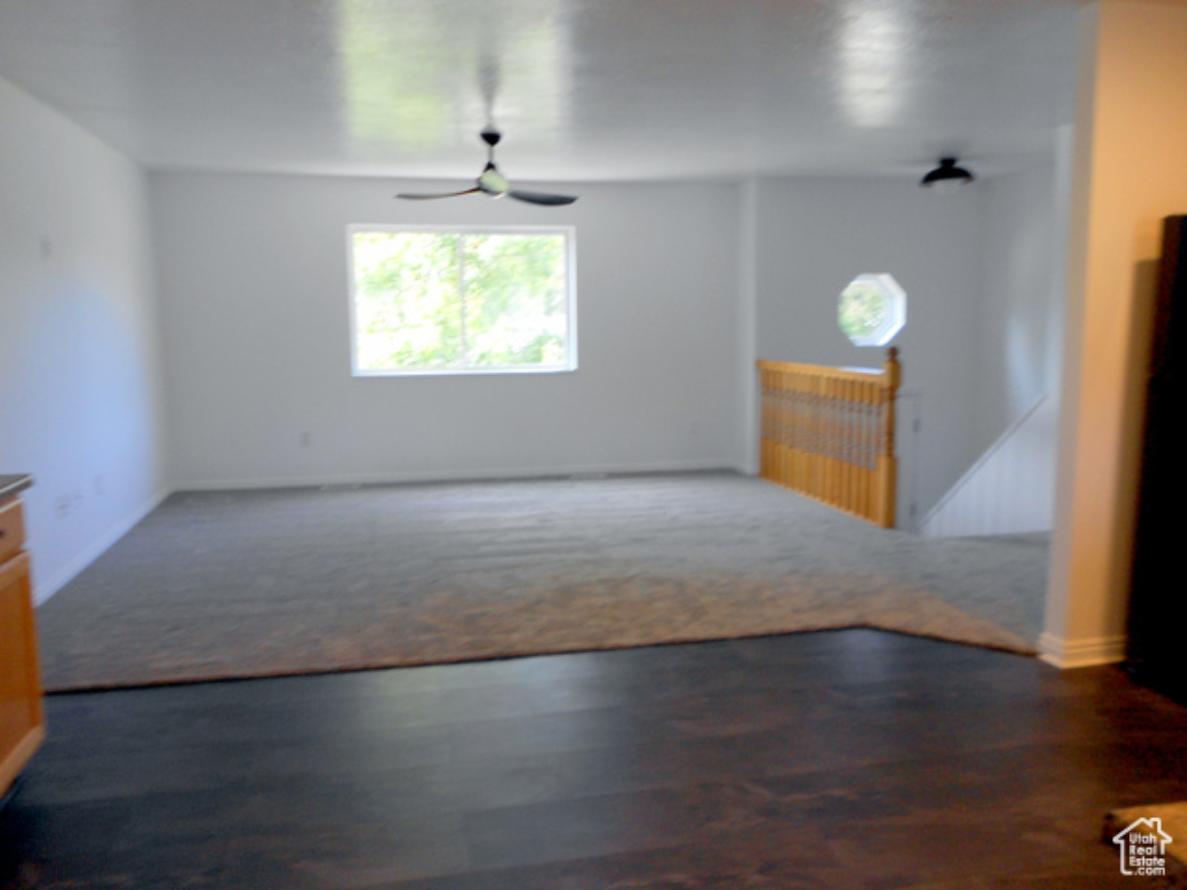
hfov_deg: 67.3
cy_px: 445
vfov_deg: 53.1
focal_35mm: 26
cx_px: 594
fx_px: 892
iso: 80
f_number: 3.2
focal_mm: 4.6
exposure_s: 1/30
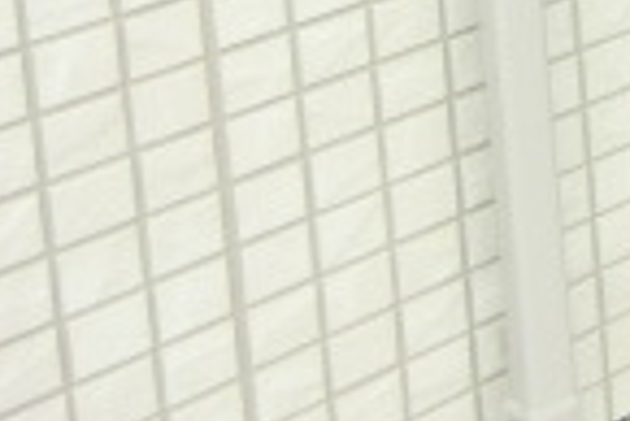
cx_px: 1243
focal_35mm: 110
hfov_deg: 15.2
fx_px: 1927
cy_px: -573
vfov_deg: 10.7
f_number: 3.2
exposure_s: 1/320
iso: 80
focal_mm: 4.3
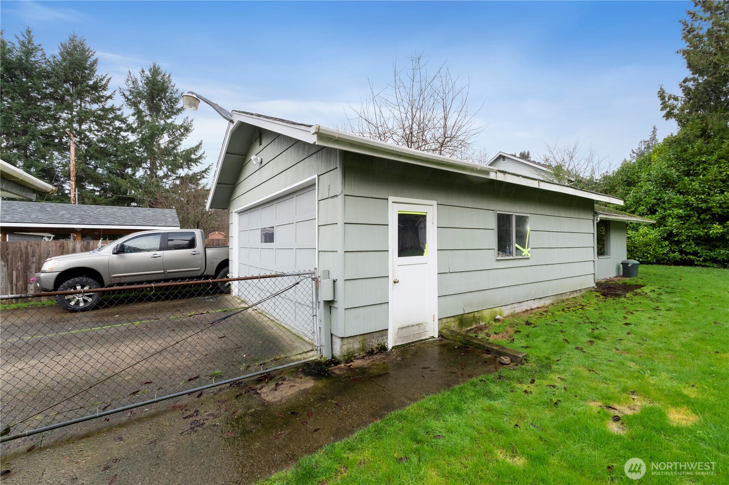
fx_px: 304
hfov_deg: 100.4
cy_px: 242
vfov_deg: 77.3
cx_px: 364
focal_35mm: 15
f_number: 8
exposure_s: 1/40
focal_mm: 10
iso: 800
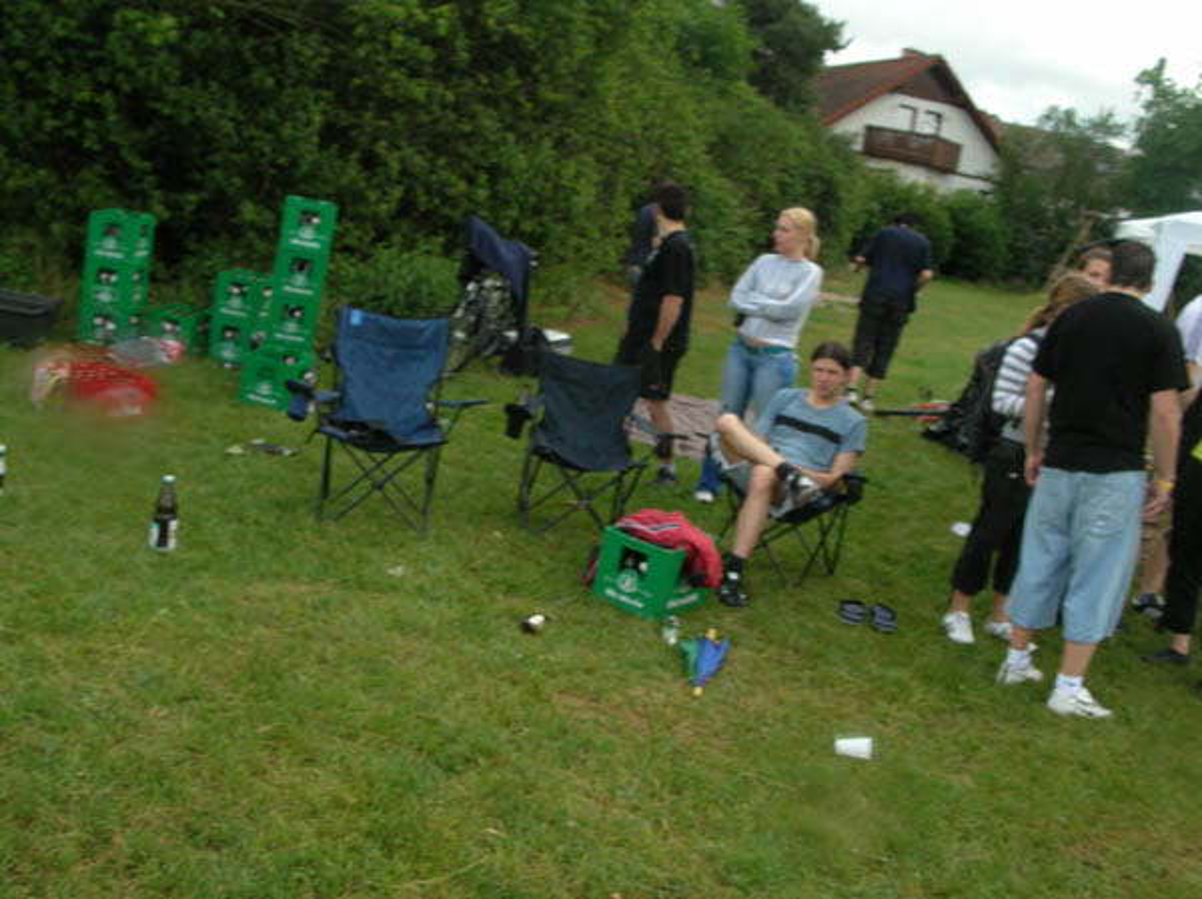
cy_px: 450
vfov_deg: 39.6
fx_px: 1249
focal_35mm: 36
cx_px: 601
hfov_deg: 51.4
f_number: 3.7
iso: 50
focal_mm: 6
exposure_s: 1/244
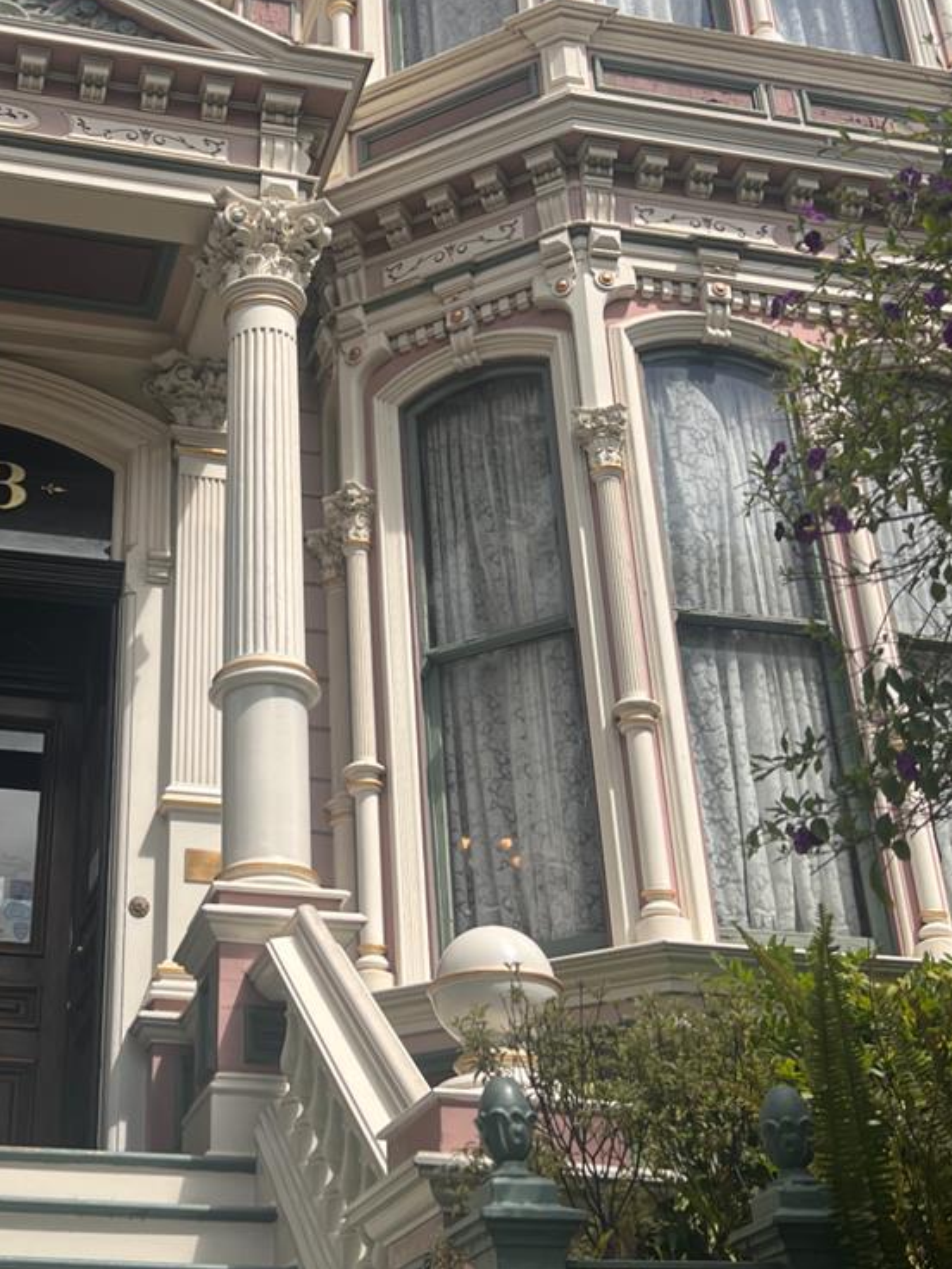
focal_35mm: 53
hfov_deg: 27.2
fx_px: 1943
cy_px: 445
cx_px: 266
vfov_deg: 35.9
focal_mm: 5.7
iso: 50
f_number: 1.5
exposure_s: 1/4274
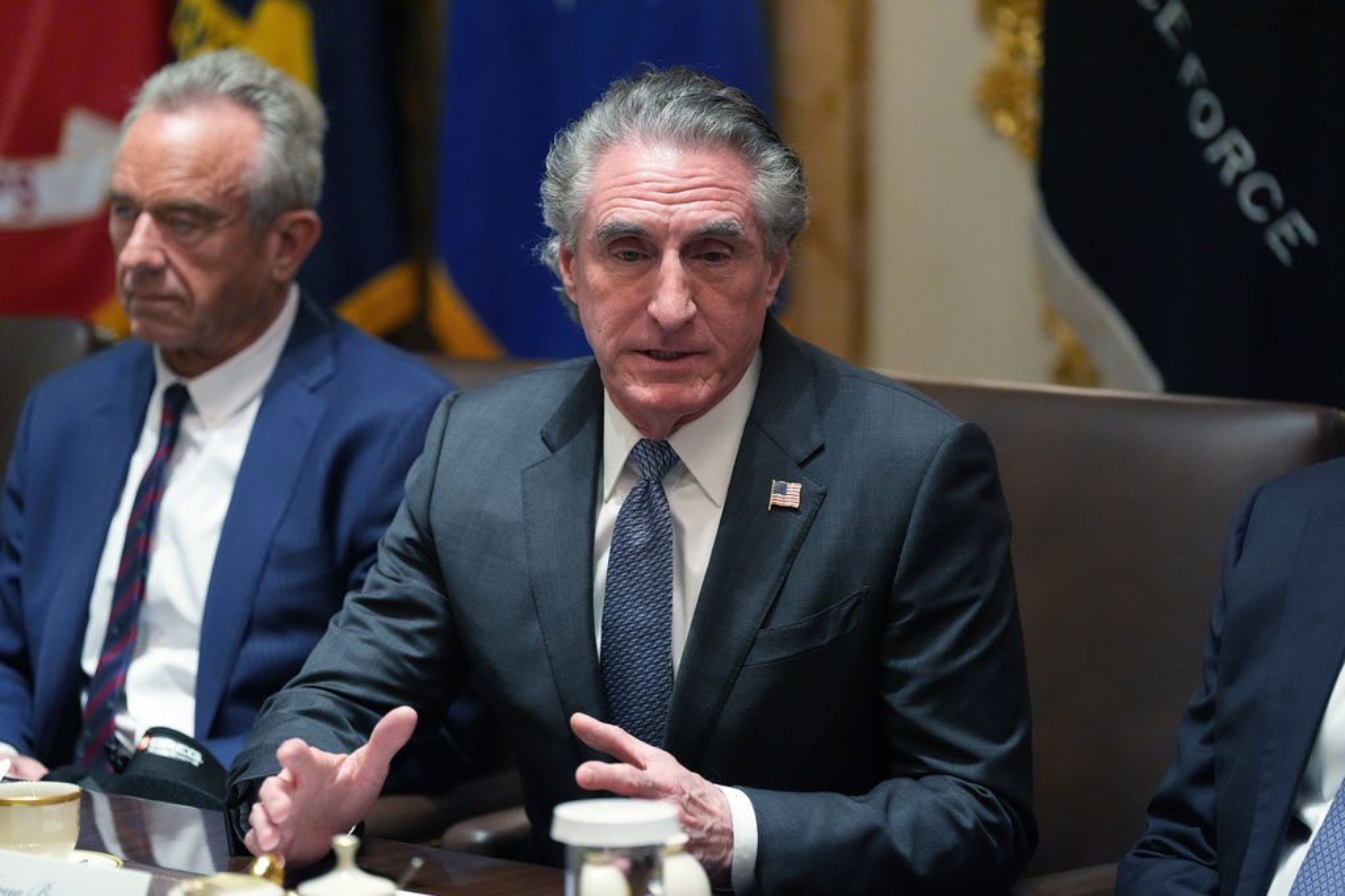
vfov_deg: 9.4
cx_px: 672
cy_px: 448
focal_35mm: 146
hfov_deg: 14.1
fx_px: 5453
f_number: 2.8
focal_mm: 146
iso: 5000
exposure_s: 1/320
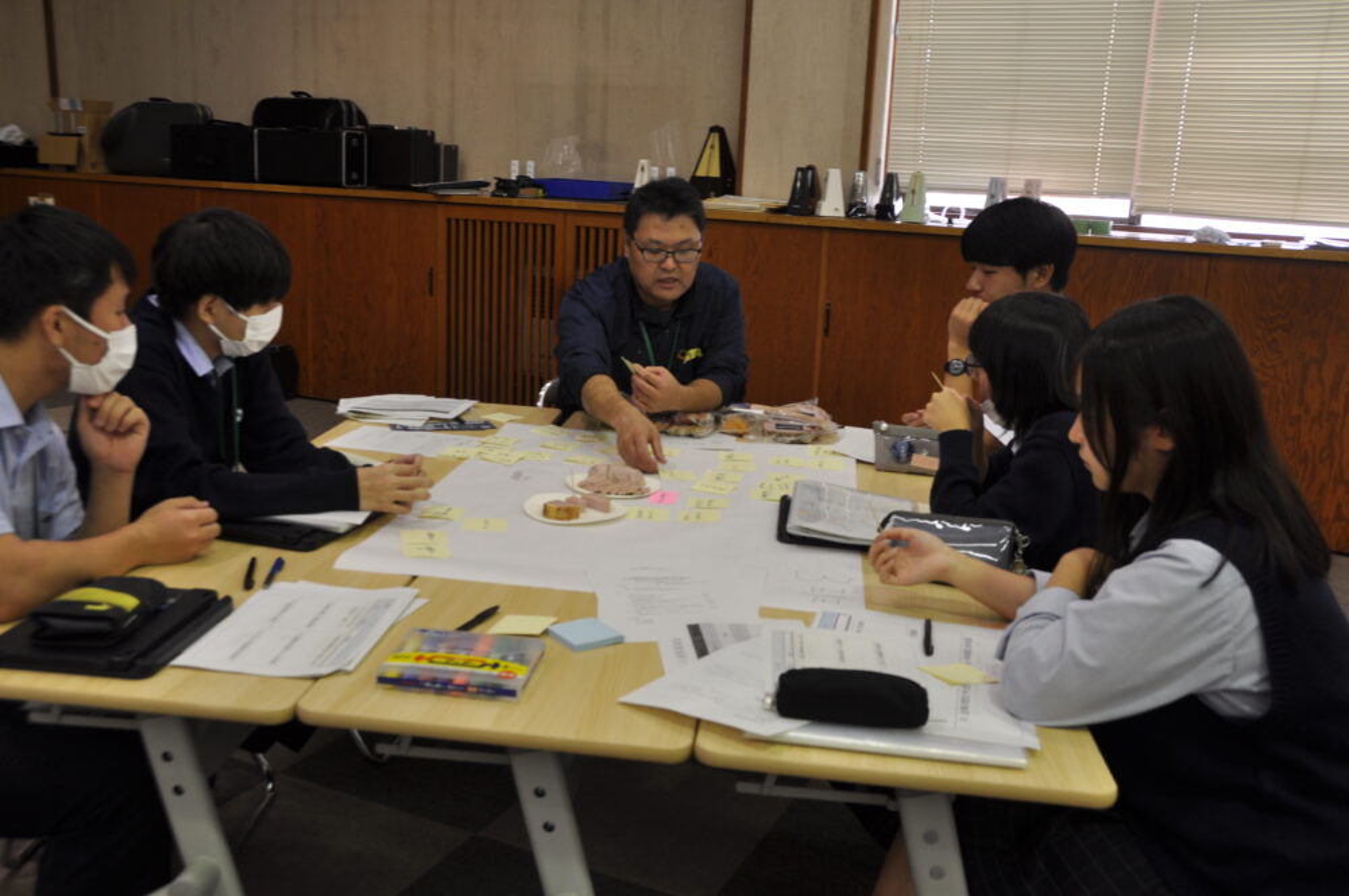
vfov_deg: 39.9
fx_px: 1235
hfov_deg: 57.3
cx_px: 674
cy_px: 448
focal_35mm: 33
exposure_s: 1/30
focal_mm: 22
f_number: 5.6
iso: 220
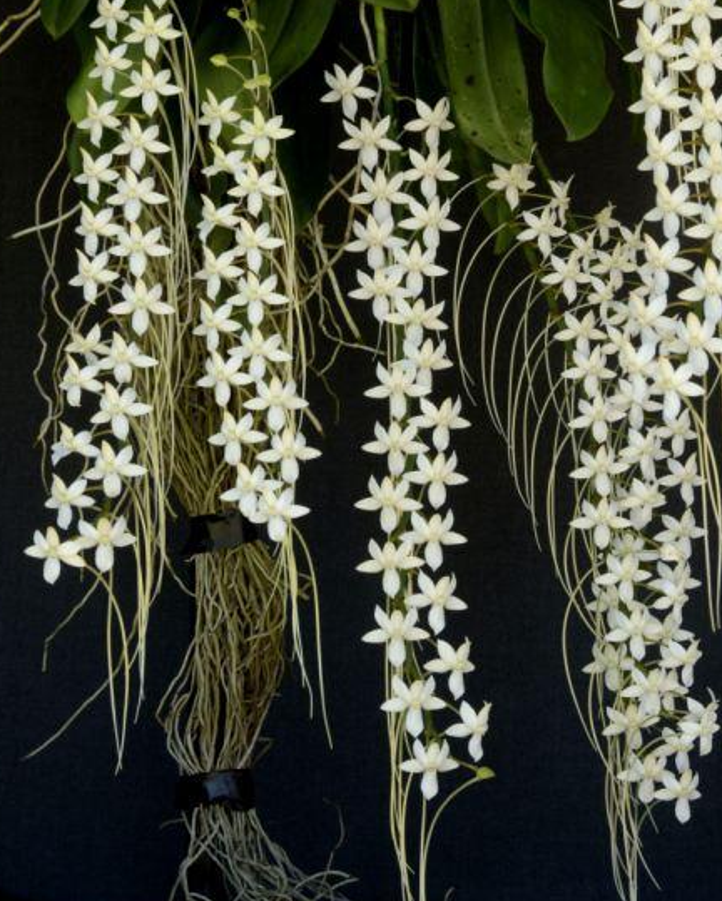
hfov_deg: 15.7
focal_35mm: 98
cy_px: 194
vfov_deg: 19.4
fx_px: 2615
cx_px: 412
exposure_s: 1/30
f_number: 16
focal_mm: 55
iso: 400
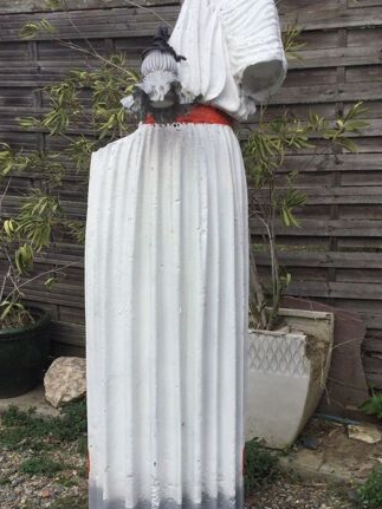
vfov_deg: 40.9
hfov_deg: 31.5
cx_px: 193
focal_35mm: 46
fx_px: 677
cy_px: 321
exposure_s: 1/1199
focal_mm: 3.3
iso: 25
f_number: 2.4
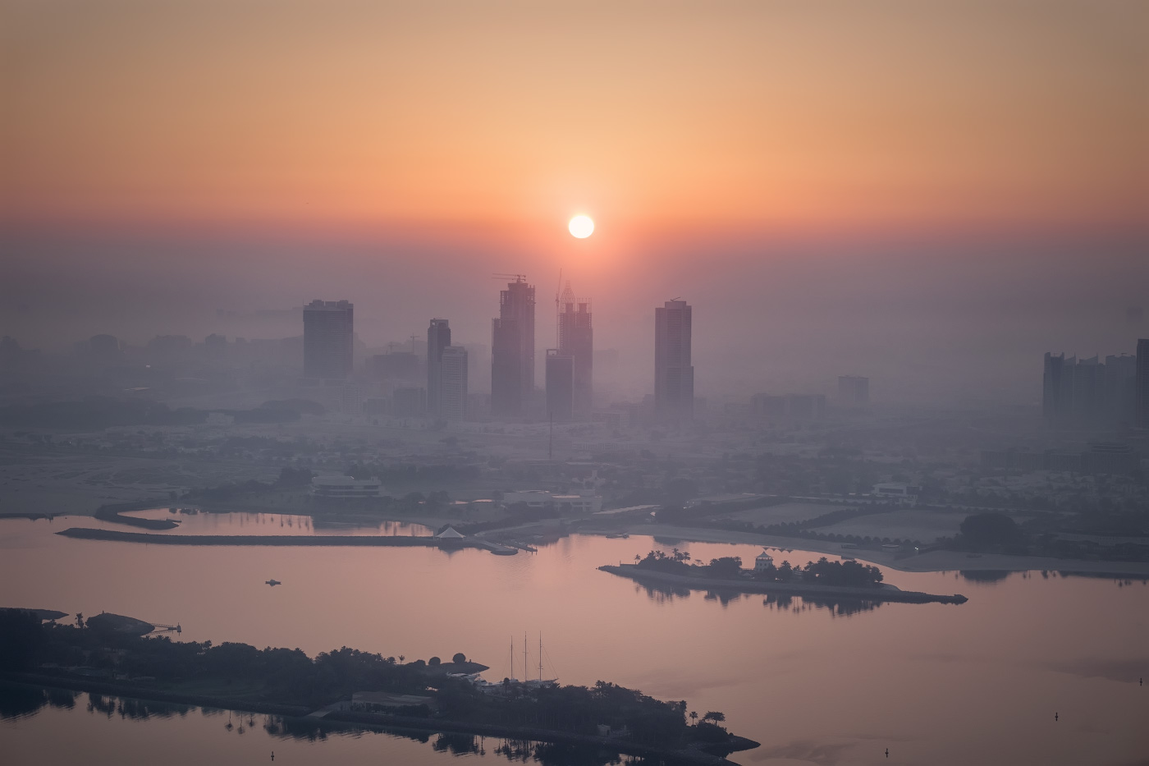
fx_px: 2393
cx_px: 574
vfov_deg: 18.2
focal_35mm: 75
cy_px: 383
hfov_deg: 27.0
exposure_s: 1/180
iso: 500
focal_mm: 50
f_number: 8
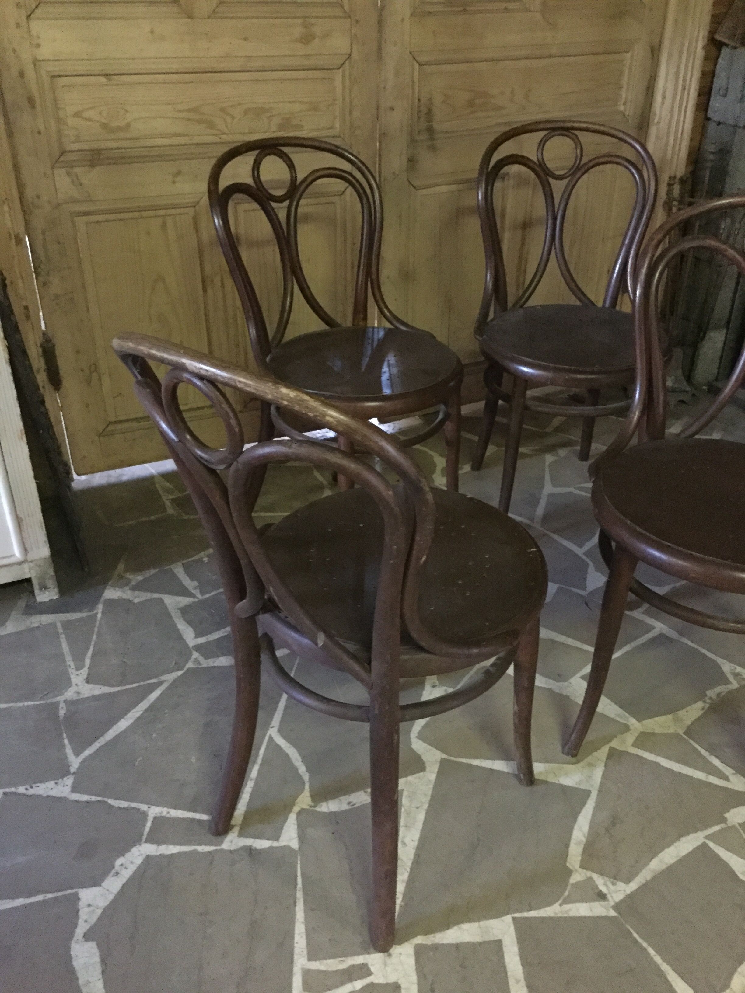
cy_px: 496
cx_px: 372
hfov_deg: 45.4
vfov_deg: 58.4
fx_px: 890
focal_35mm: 31
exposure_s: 1/17
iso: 800
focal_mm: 3.3
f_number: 2.4
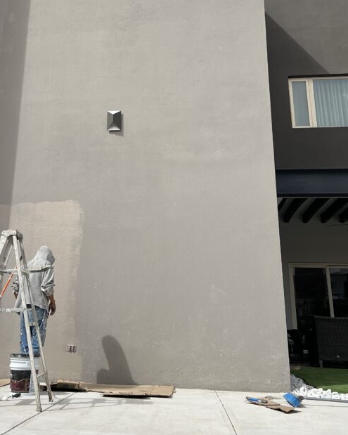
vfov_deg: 43.2
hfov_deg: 35.1
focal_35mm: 42
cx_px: 103
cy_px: 142
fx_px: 541
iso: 50
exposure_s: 1/4630
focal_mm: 5.7
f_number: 1.5
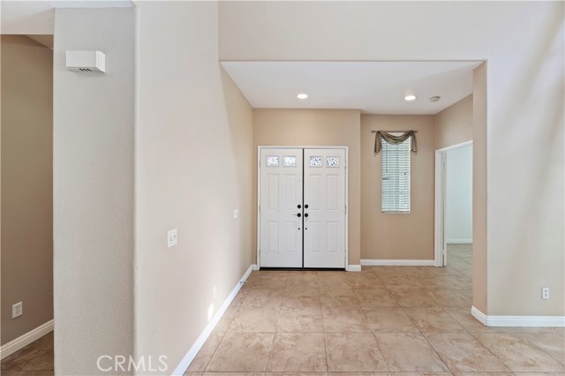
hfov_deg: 104.3
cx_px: 282
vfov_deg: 81.1
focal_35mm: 14
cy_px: 188
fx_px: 220
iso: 500
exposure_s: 1/8
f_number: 10
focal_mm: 14
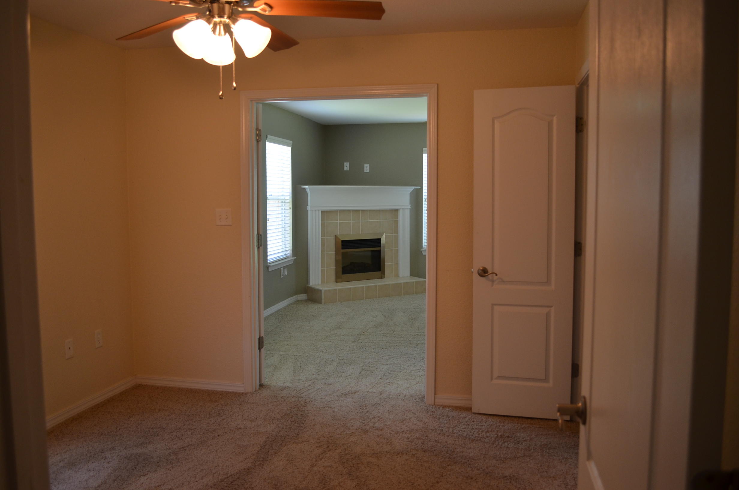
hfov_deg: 62.0
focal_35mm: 30
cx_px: 370
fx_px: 615
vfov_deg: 43.4
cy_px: 245
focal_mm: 20
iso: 400
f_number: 4
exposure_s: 1/60
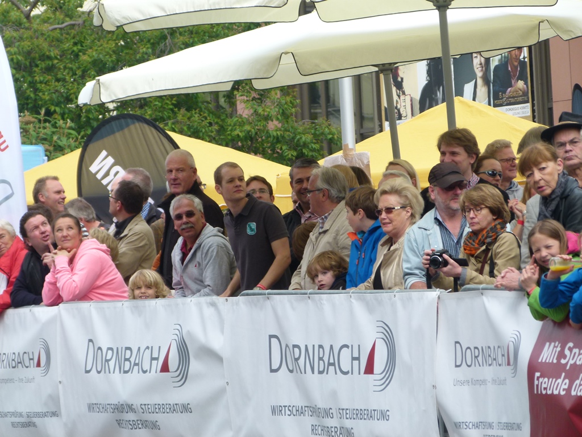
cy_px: 218
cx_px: 291
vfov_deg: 5.5
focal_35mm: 270
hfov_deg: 7.3
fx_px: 4540
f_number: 4
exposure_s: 1/400
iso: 100
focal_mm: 48.7
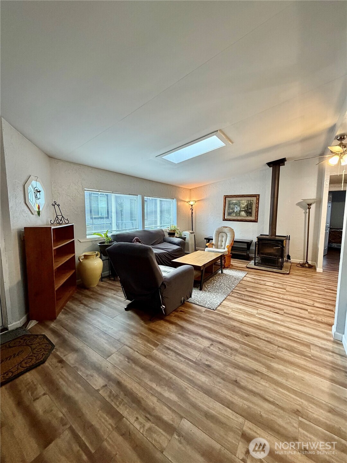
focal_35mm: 14
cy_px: 232
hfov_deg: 85.7
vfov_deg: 102.1
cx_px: 174
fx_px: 187
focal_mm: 2.22
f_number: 2.2
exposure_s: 1/60
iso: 400
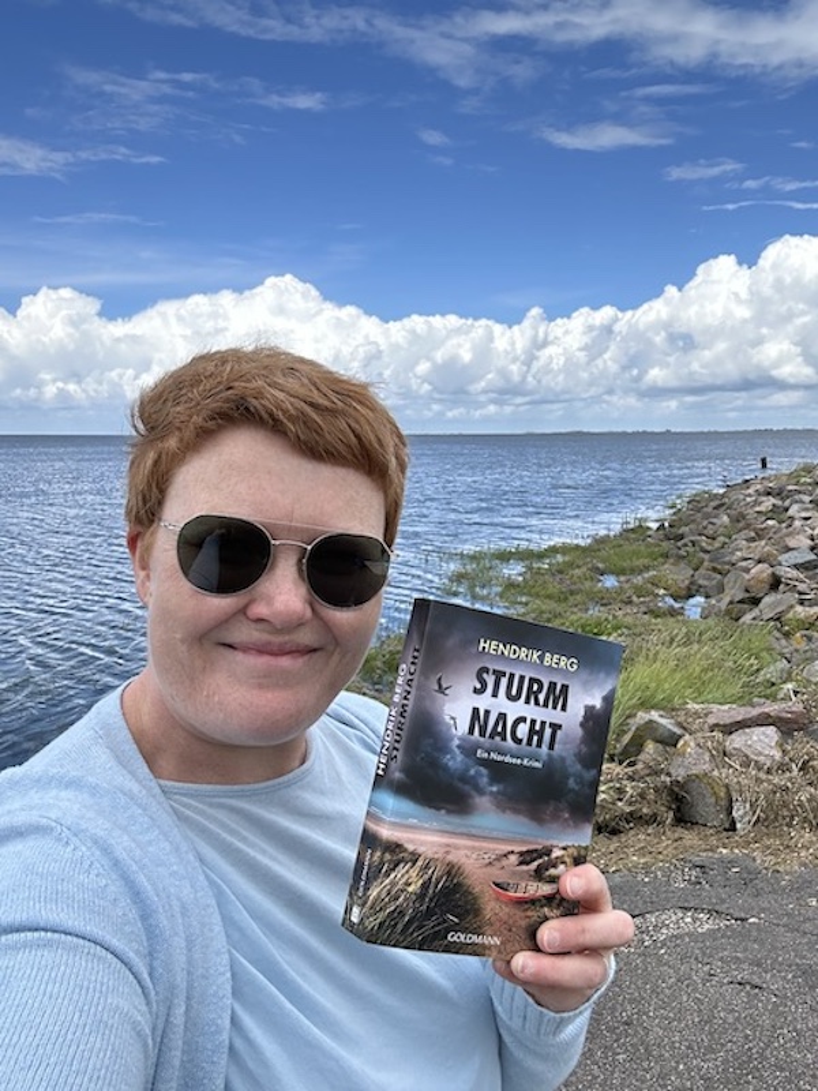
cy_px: 546
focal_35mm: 30
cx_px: 409
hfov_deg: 46.8
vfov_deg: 60.0
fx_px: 945
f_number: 1.9
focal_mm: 2.69
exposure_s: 1/702
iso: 25
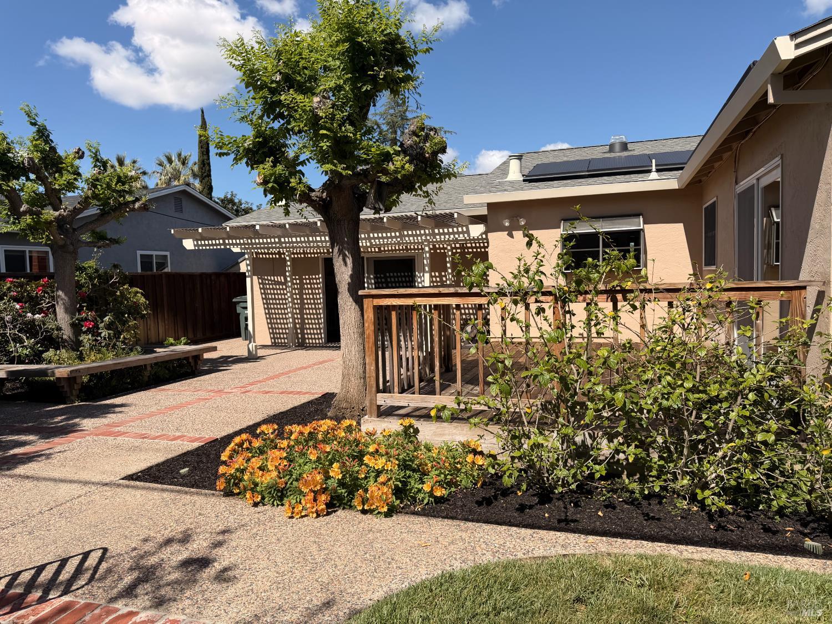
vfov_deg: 56.8
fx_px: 577
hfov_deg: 71.6
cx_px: 416
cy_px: 312
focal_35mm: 24
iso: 80
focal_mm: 6.76
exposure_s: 1/4405
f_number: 1.78
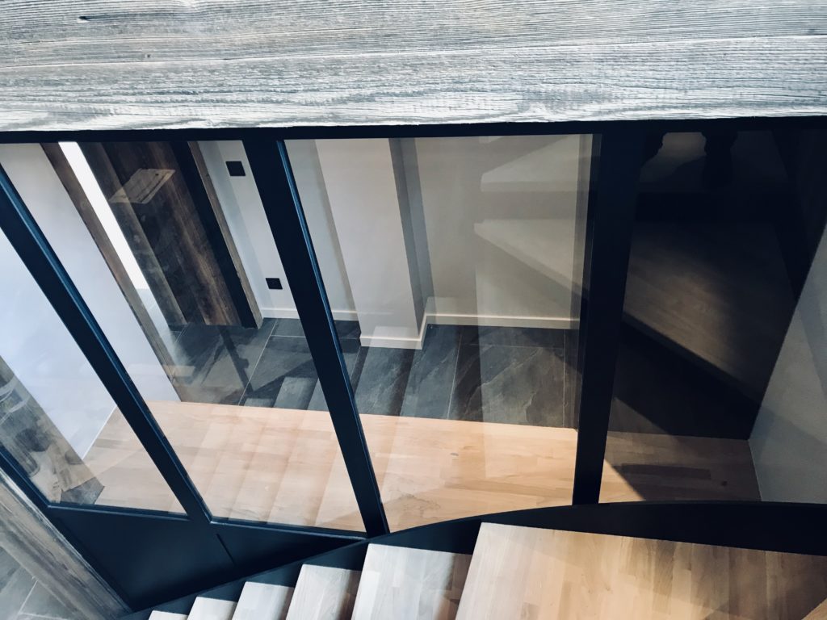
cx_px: 414
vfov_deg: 49.7
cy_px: 310
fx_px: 669
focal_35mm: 28
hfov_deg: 63.4
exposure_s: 1/17
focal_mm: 3.99
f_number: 1.8
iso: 40
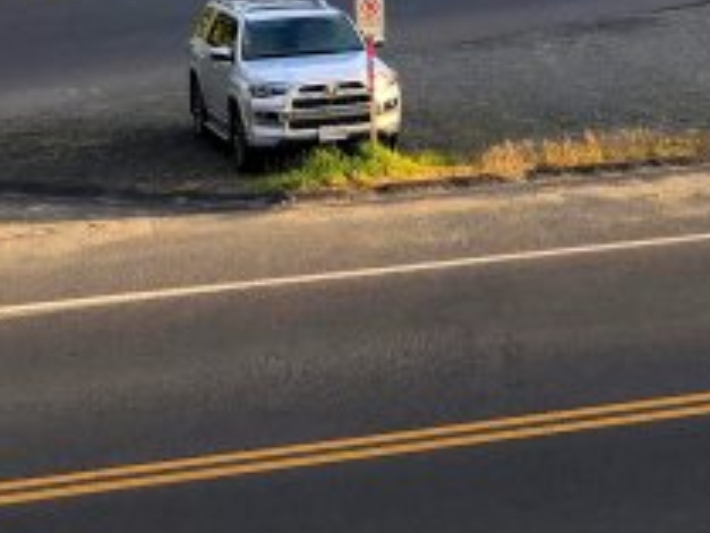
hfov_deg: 23.1
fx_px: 1683
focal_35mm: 82
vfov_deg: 17.3
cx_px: 659
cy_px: -87
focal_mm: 3.99
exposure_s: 1/398
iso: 20
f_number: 1.8
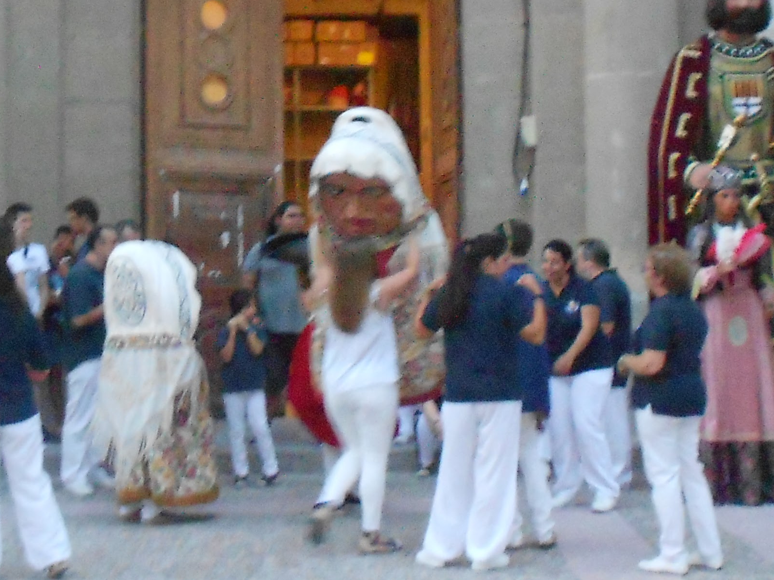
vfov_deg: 20.8
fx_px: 1565
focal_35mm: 70
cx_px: 359
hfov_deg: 27.8
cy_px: 148
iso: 1000
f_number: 3.2
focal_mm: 4.6
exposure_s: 1/25
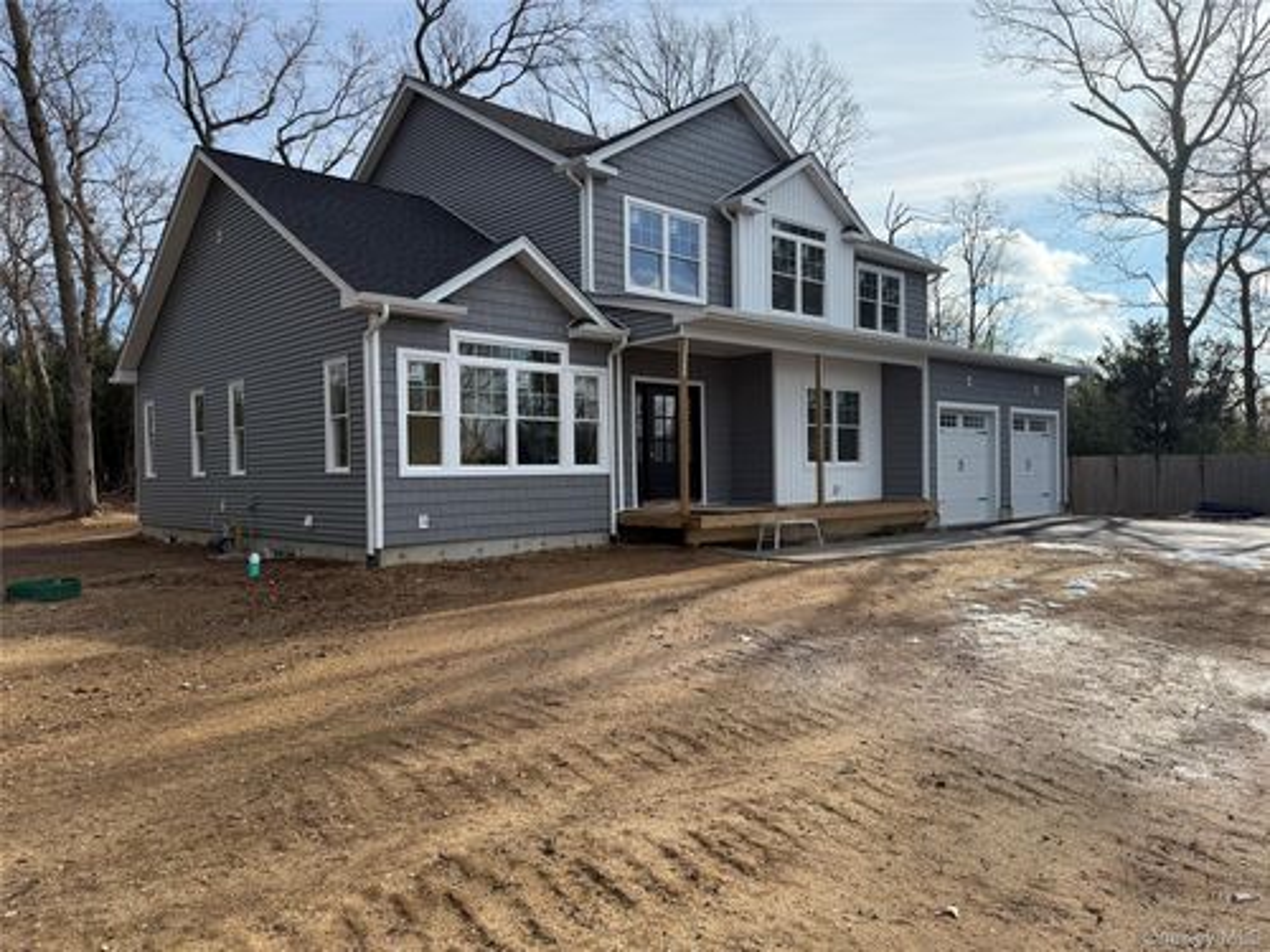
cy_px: 476
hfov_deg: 71.6
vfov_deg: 56.8
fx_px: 881
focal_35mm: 24
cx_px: 635
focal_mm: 6.76
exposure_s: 1/4673
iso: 125
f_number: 1.78
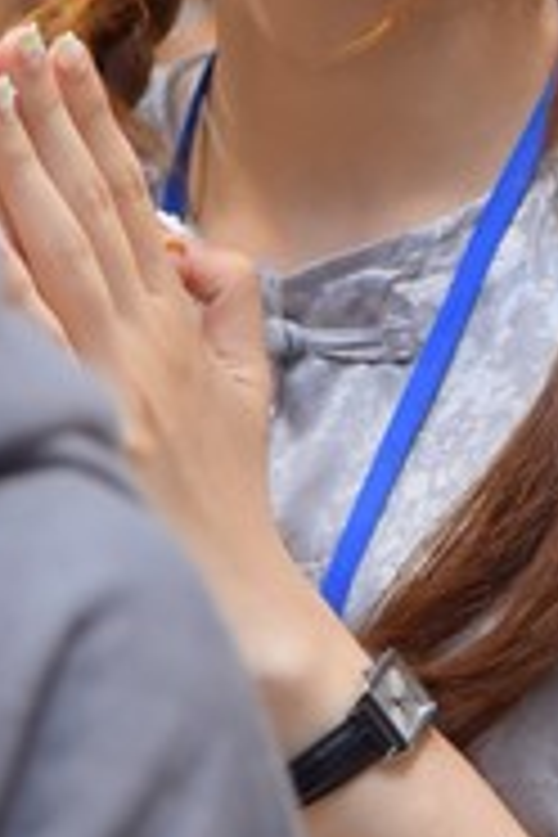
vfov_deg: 4.9
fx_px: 9741
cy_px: 9
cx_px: 493
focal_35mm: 419
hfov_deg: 3.3
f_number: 4.5
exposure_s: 1/125
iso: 1250
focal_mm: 120
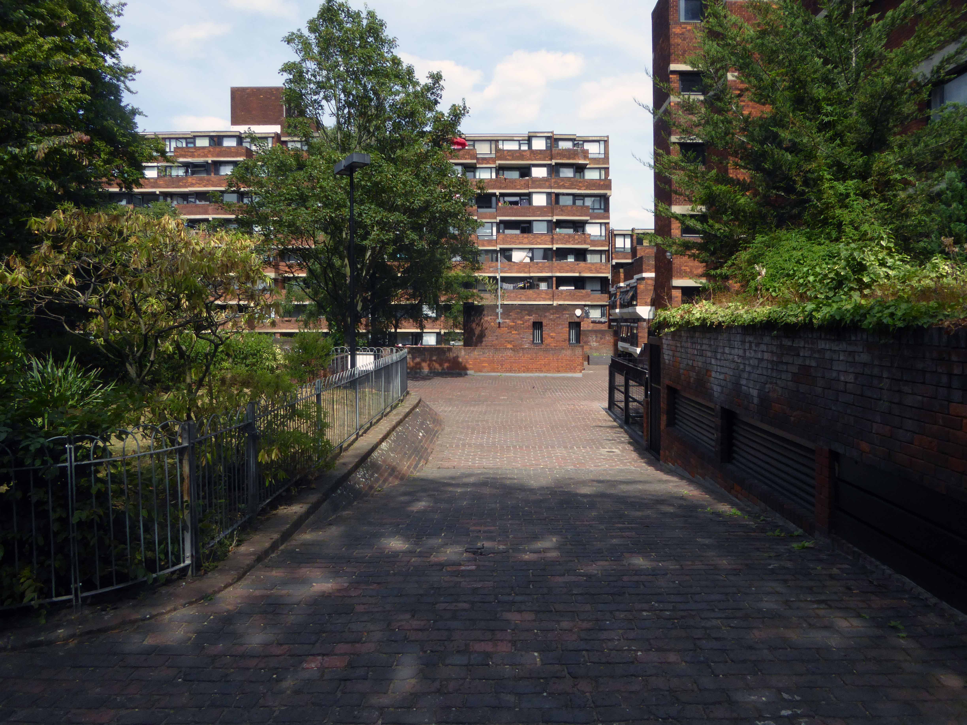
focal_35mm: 24
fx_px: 670
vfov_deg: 56.8
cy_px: 362
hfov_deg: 71.6
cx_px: 484
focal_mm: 4.3
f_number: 5
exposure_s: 1/640
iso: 200
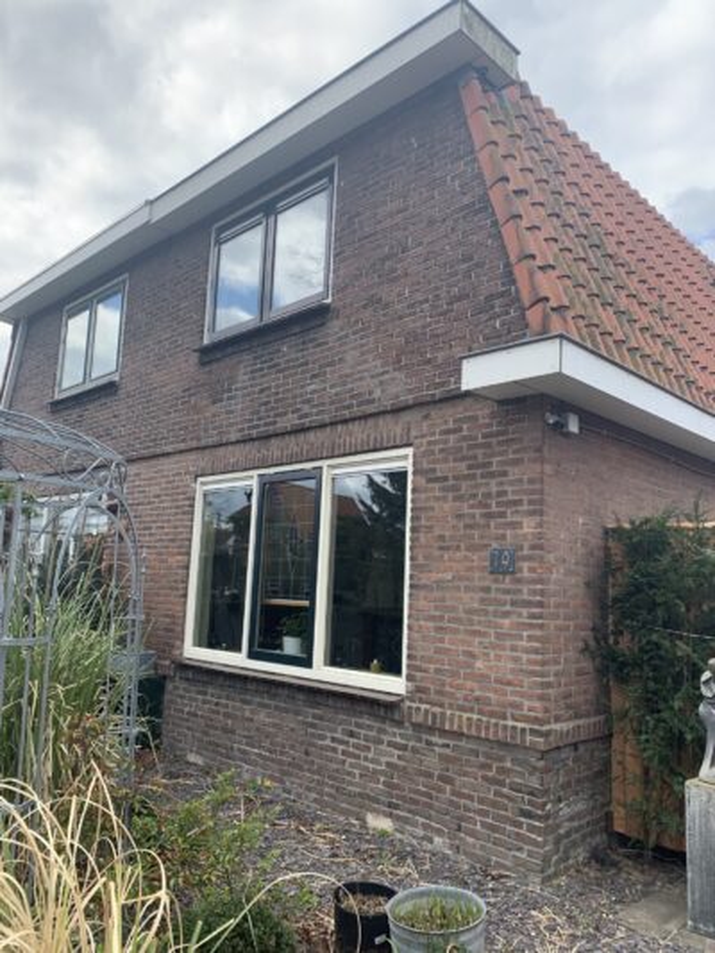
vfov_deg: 67.3
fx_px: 716
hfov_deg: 53.1
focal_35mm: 26
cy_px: 476
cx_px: 358
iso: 25
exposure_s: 1/835
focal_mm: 4.25
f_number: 1.8
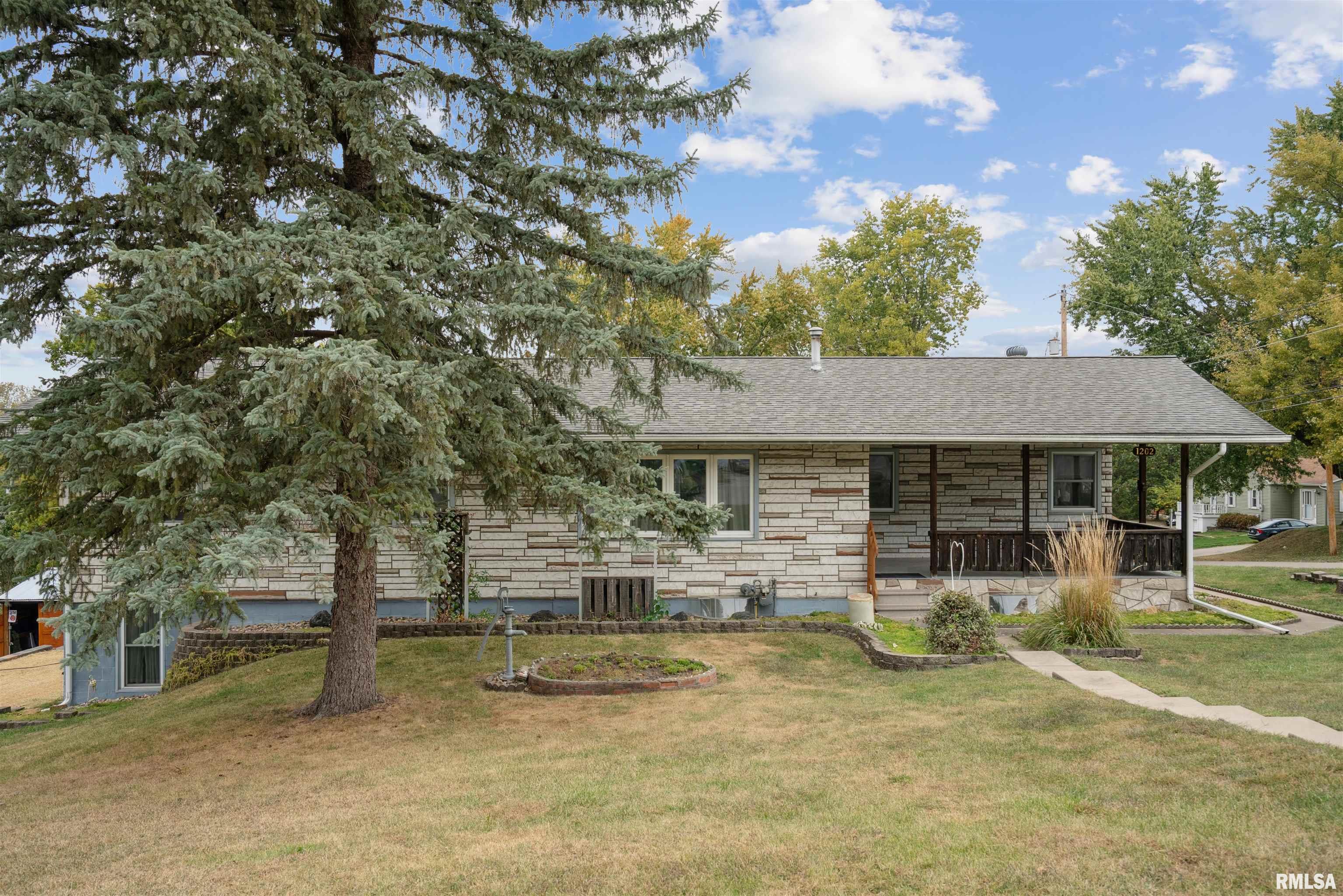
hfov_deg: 65.5
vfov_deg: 46.4
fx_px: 1044
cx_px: 672
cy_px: 448
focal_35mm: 28
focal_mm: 28
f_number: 9
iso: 400
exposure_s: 1/80
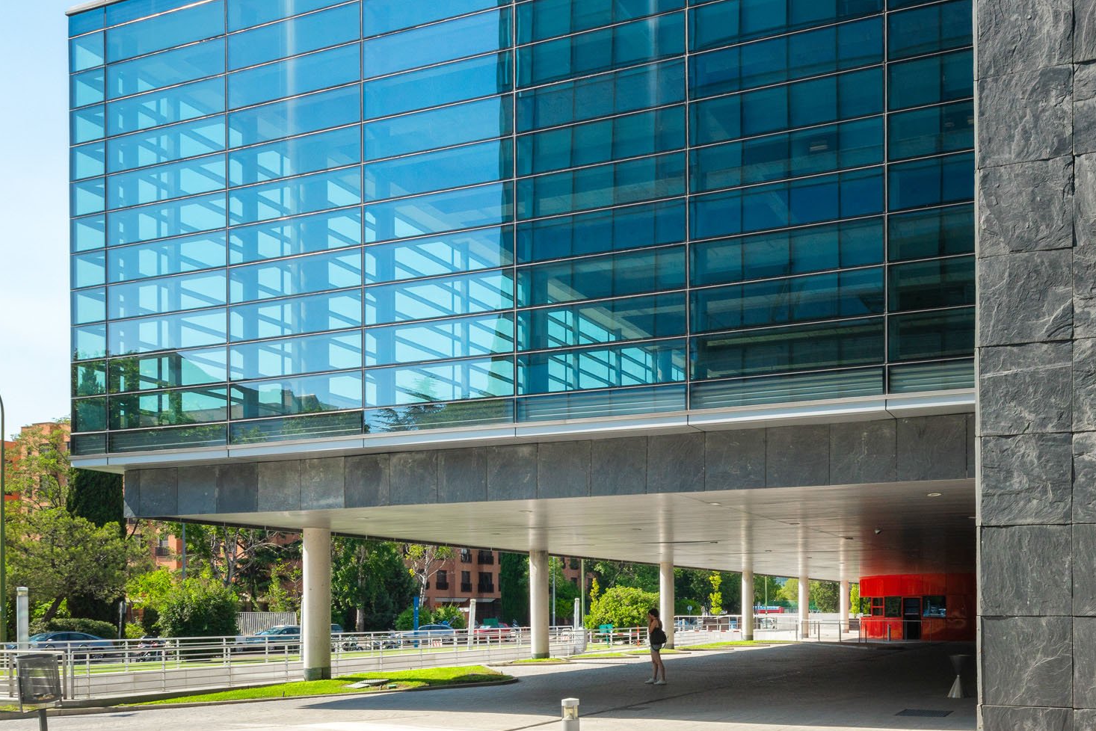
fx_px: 883
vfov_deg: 44.5
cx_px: 813
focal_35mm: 29
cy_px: 264
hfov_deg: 60.4
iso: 200
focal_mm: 17
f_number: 16
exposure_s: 1/250
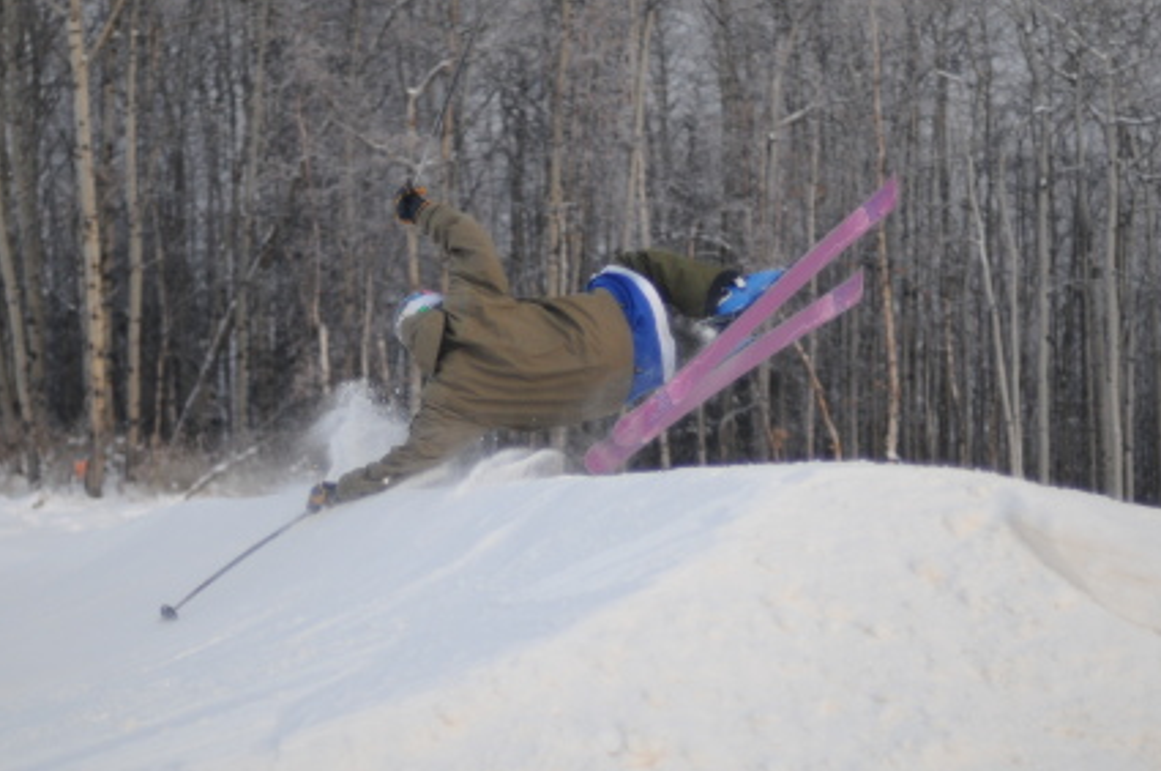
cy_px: 499
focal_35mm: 113
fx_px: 3639
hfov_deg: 18.1
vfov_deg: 12.1
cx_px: 563
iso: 450
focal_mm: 50
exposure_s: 1/8000
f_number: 1.4
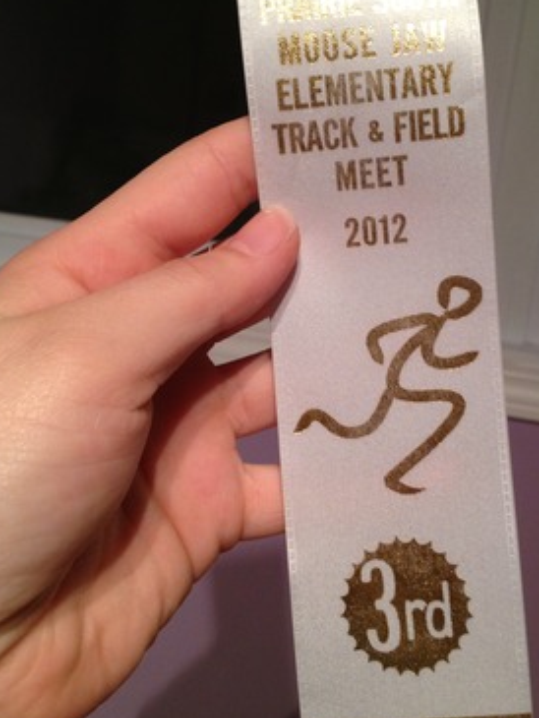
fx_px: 954
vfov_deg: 41.1
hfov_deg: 31.4
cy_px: 303
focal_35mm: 46
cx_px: 332
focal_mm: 4.28
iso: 125
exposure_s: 1/20
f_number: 2.4
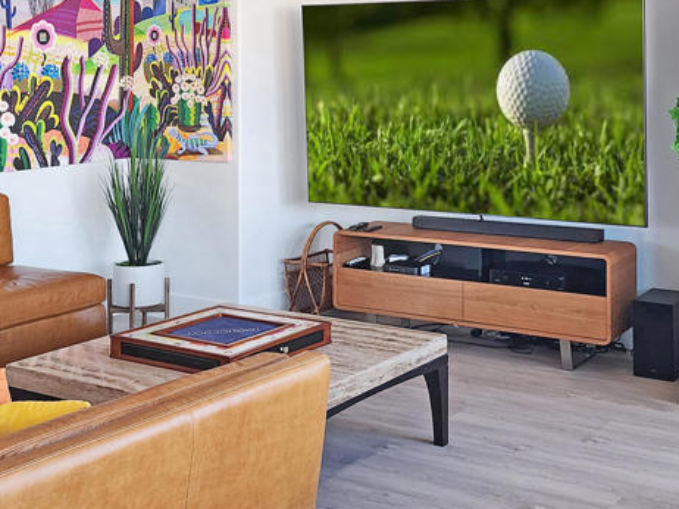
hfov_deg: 37.3
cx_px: 412
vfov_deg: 28.5
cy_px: 199
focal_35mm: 51
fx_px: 1000
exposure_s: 1/120
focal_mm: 6.4
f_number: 1.8
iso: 200
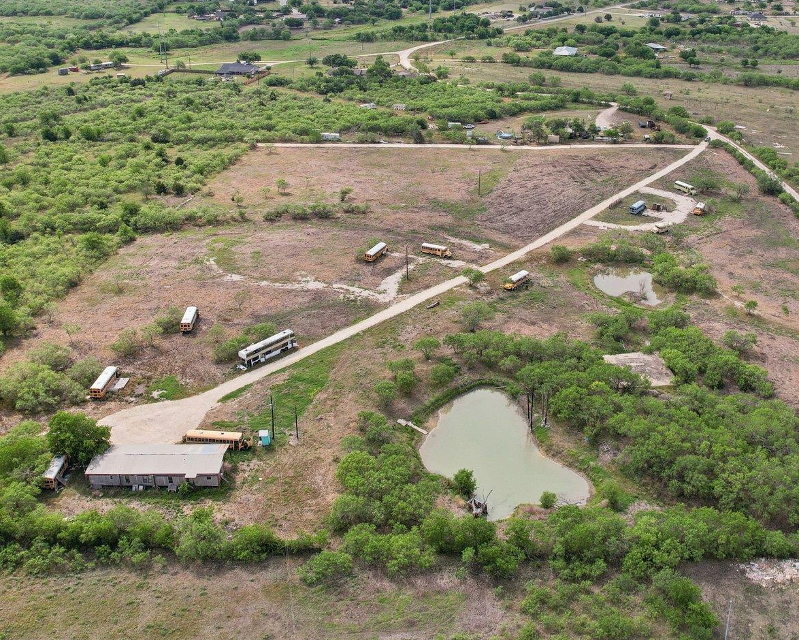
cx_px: 448
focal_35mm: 36
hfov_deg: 50.1
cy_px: 197
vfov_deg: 40.5
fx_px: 852
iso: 160
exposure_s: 1/2500
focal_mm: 8.4
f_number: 2.8
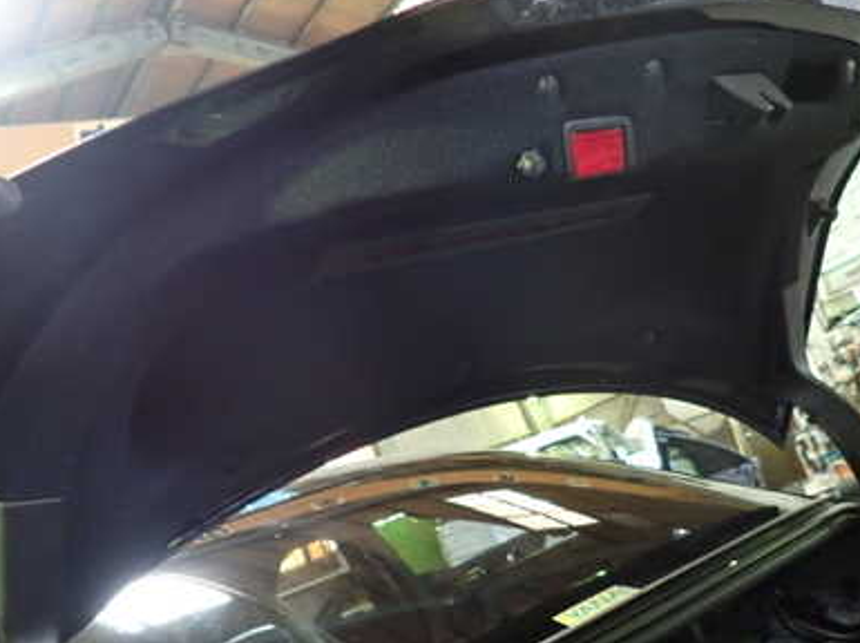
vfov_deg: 36.6
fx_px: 968
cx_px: 409
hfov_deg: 47.9
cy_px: 382
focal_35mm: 39
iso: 640
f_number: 2
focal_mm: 4.5
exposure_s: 1/30
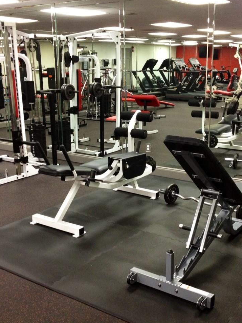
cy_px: 161
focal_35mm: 47
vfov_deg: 40.4
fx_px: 438
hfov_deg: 30.9
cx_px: 134
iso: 160
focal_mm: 4.28
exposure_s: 1/20
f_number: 2.4
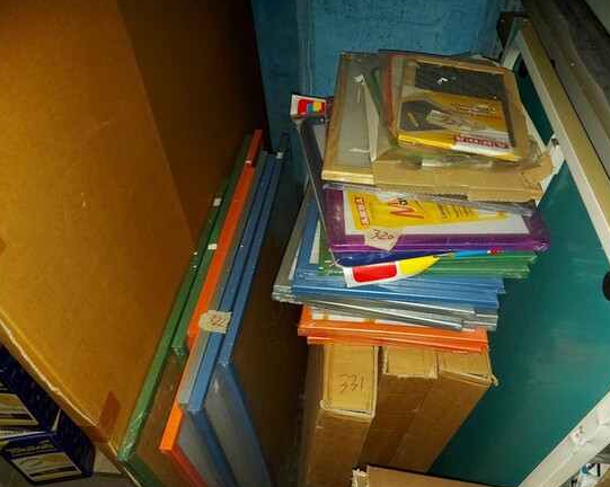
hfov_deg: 66.0
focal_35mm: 26
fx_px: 469
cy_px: 248
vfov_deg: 54.9
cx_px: 329
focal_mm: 5.23
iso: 250
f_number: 1.8
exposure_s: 1/33
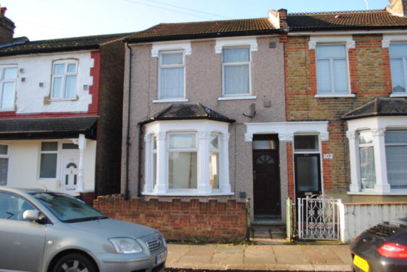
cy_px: 136
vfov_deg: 48.0
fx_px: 306
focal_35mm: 27
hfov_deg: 67.3
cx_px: 204
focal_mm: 18
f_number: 5.6
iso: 110
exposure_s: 1/125
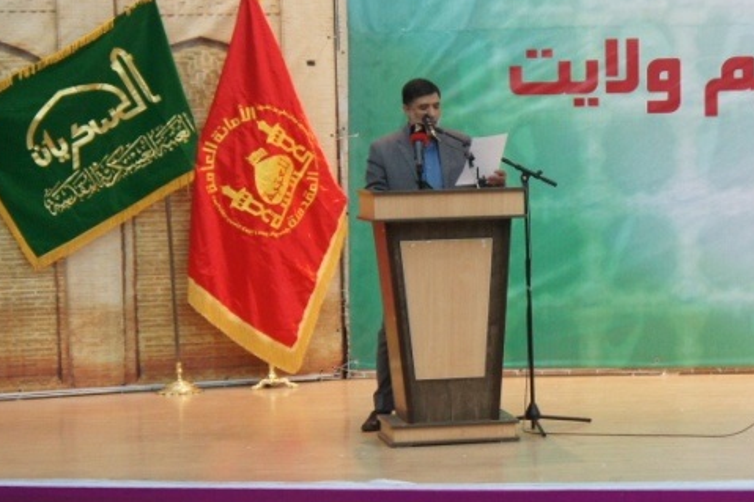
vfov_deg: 11.0
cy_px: 259
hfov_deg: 16.3
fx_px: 2618
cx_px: 608
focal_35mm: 125
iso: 1250
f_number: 4.5
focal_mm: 39
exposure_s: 1/60
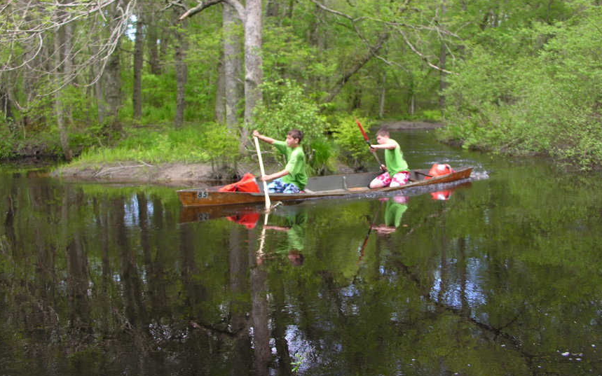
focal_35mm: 38
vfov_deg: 33.6
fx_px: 623
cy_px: 207
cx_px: 306
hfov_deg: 51.5
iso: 50
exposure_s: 1/125
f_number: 2.8
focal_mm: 8.9
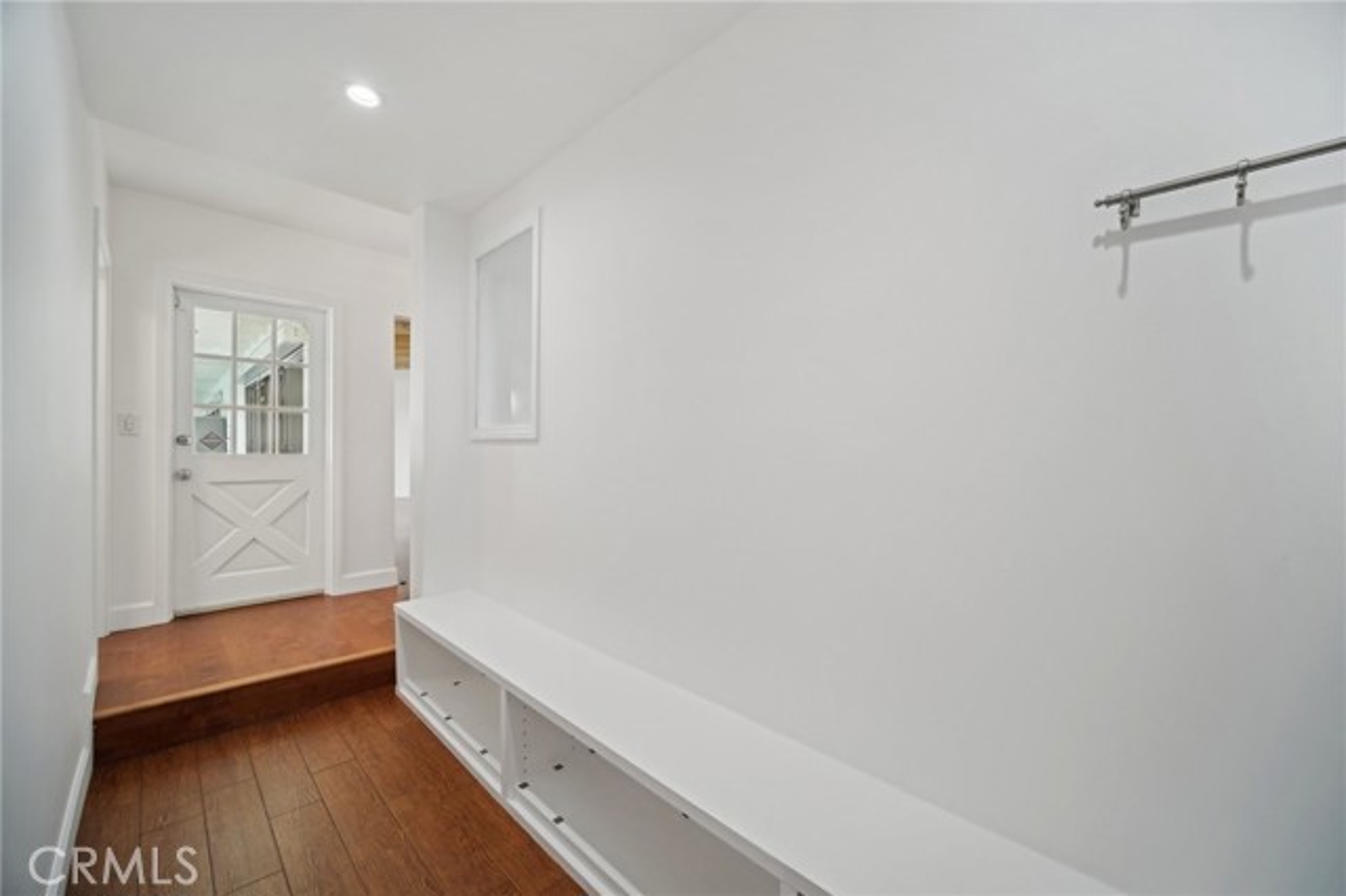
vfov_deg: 81.1
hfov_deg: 104.3
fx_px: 523
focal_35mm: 14
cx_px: 673
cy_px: 448
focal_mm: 9
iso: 200
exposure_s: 1/18
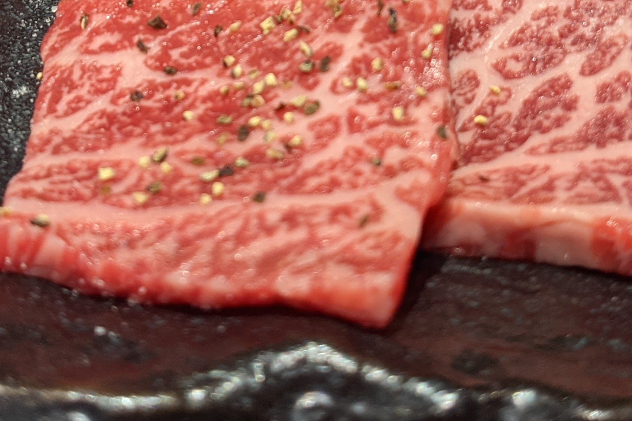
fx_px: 1387
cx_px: 292
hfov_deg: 25.7
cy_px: -136
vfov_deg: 16.3
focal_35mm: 79
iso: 70
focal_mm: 4.38
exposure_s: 1/33.3
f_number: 1.73
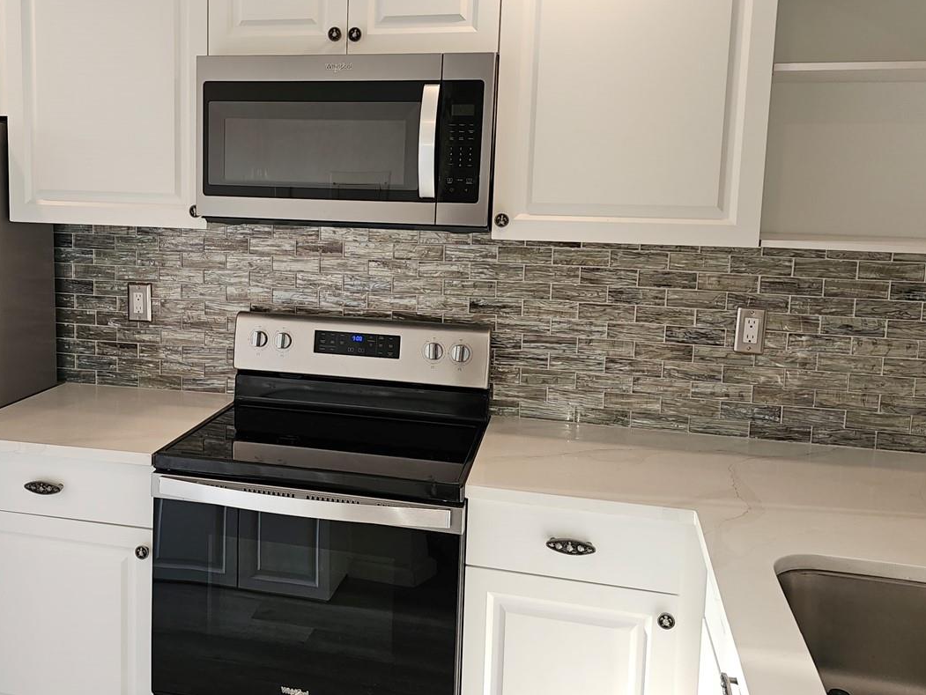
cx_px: 318
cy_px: 295
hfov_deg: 51.7
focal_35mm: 35
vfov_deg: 40.6
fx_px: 937
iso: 50
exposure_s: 1/60
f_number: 1.7
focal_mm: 6.3
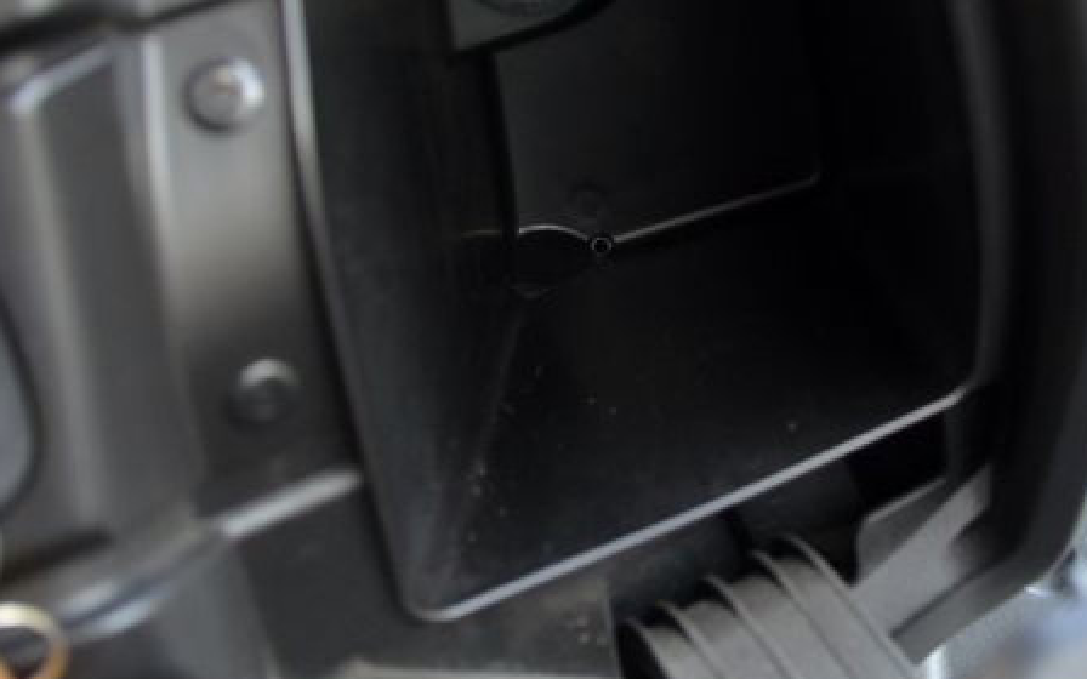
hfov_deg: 21.5
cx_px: 772
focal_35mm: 96
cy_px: 221
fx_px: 2844
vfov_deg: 13.6
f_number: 5.3
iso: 640
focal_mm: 44
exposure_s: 1/60
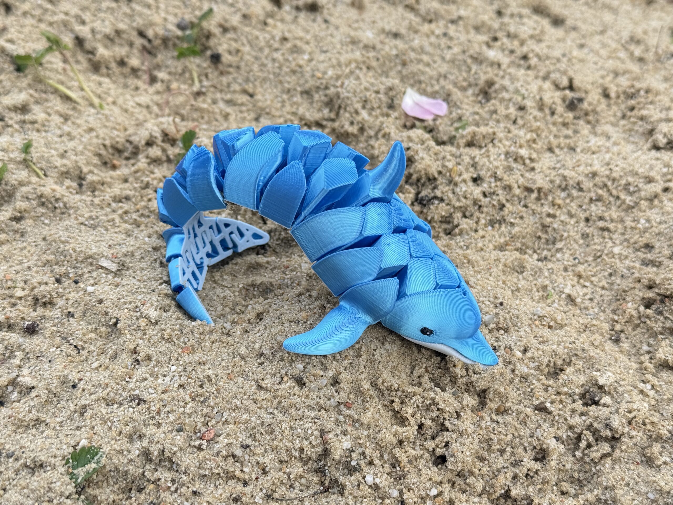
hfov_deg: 39.7
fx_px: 933
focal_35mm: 48
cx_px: 336
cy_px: 252
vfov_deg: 30.3
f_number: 1.78
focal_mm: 6.76
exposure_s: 1/693
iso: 64
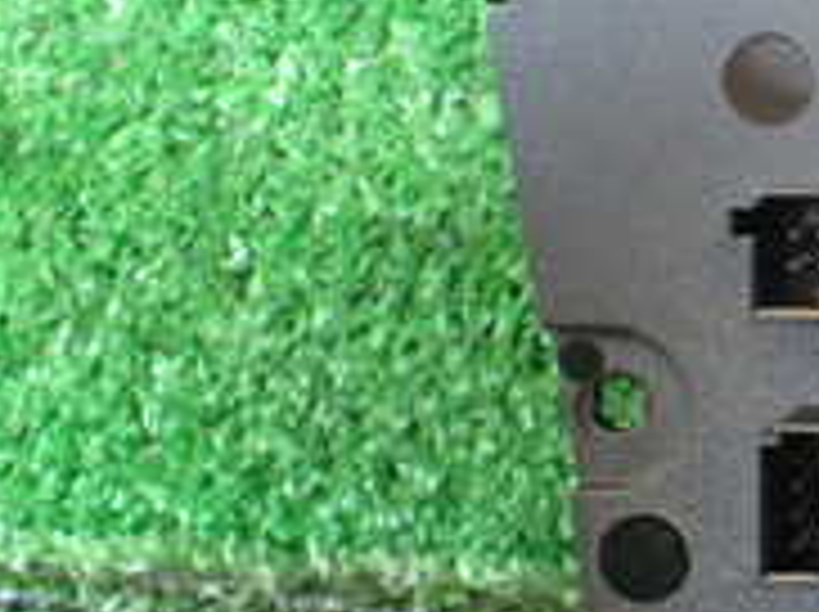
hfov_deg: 17.6
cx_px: 1260
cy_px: 324
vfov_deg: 14.9
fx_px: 2339
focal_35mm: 99
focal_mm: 5.4
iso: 800
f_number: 2.3
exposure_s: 1/100
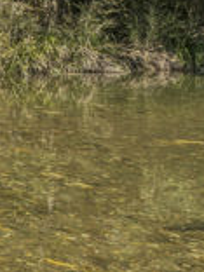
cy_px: 24
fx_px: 640
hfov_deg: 10.3
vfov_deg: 23.3
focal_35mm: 81
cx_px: -462
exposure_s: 1/200
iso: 200
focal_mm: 16.5
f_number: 9
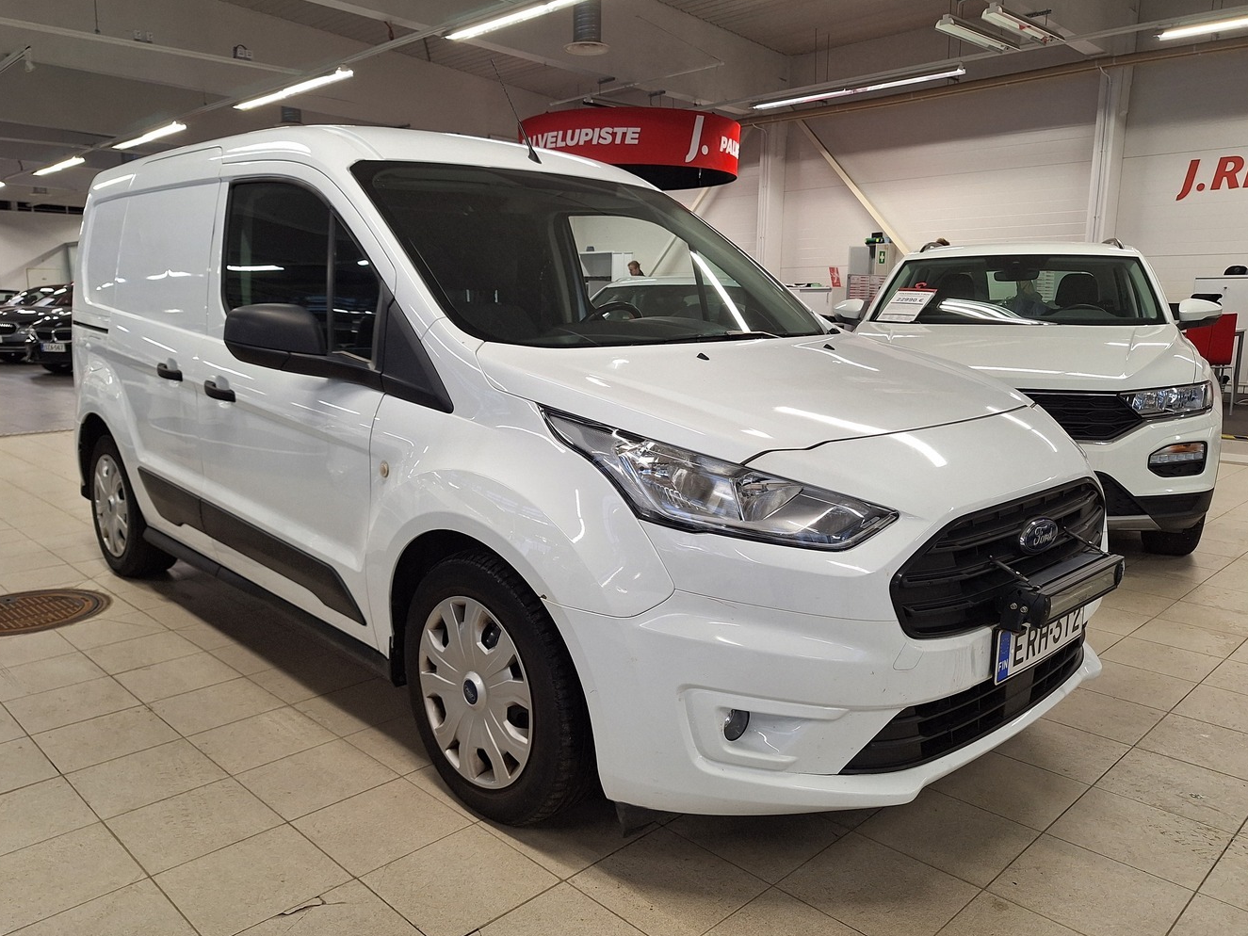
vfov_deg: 54.9
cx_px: 583
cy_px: 487
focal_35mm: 25
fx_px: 901
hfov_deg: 69.3
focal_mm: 5.54
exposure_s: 1/60
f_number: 1.8
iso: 64
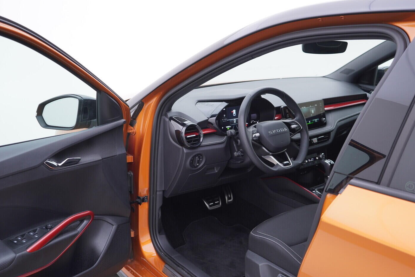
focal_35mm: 37
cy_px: 139
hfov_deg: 51.9
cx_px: 206
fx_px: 426
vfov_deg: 35.9
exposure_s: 1/50
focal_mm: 24
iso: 125
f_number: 3.2
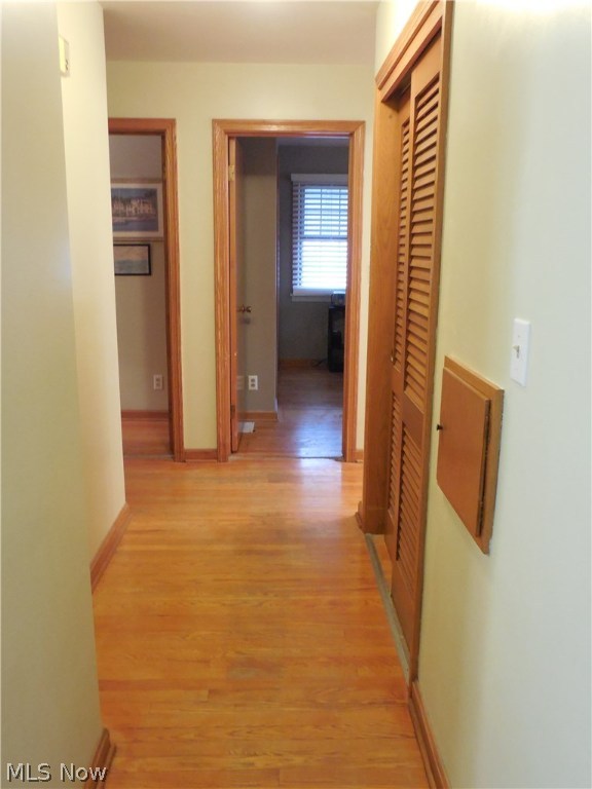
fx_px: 684
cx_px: 296
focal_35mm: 30
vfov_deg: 60.0
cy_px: 394
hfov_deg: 46.8
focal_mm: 5.3
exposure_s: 1/10
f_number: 3.8
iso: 800
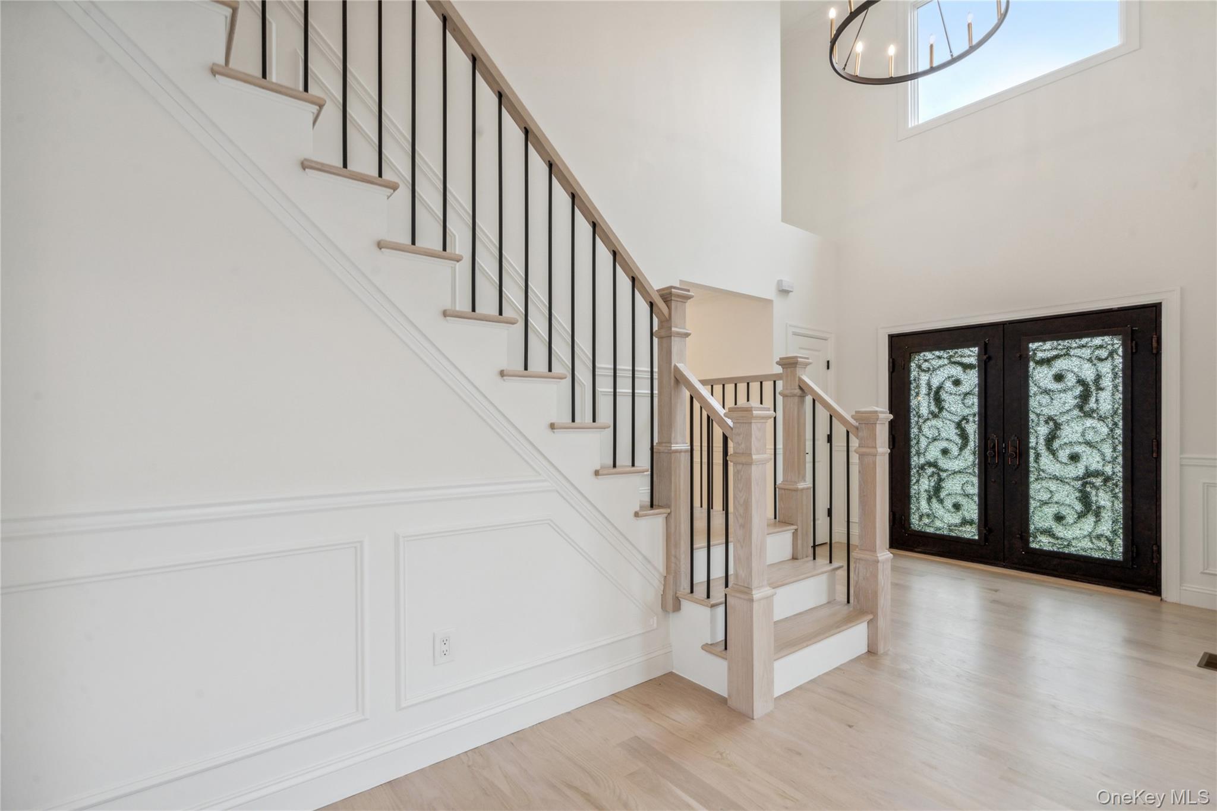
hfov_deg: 96.7
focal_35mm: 16
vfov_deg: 73.7
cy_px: 406
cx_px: 608
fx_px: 541
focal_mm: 16
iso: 250
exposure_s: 1/80
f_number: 10
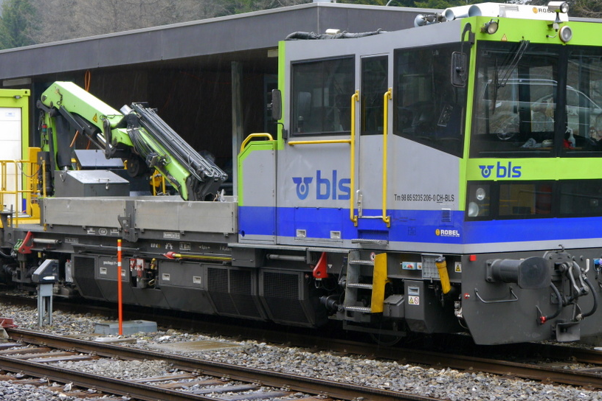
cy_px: 165
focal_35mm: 101
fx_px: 1689
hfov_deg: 20.2
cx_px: 345
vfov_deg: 13.5
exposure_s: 1/80
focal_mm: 36
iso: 320
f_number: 5.3
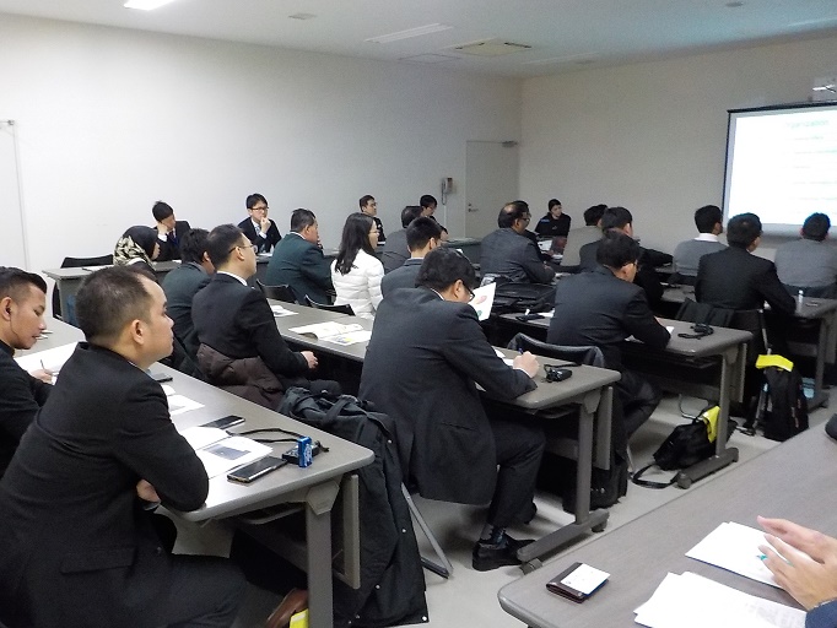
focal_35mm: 30
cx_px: 418
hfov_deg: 59.9
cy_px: 314
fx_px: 726
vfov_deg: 46.8
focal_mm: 4.1
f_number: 3.3
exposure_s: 1/50
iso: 800
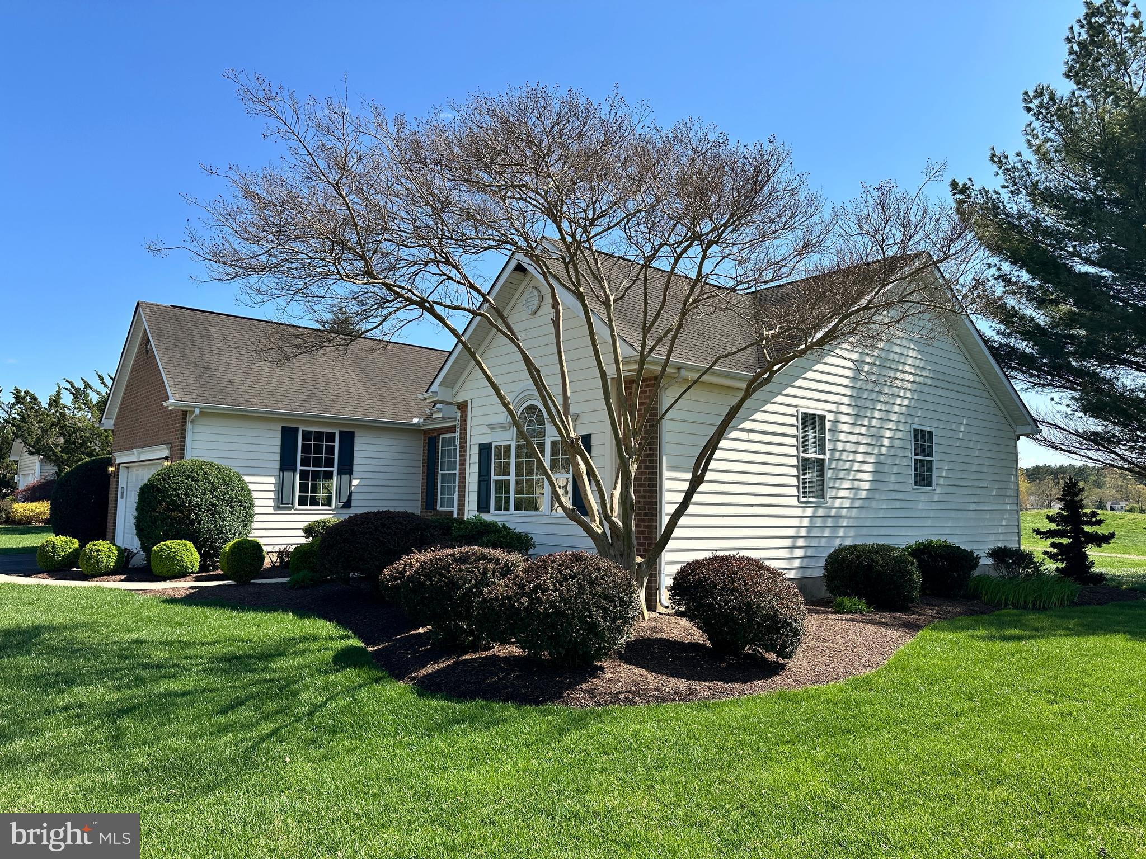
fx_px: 795
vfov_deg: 56.8
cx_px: 573
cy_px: 430
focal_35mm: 24
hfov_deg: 71.6
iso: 80
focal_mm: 6.86
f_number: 1.78
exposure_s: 1/2967
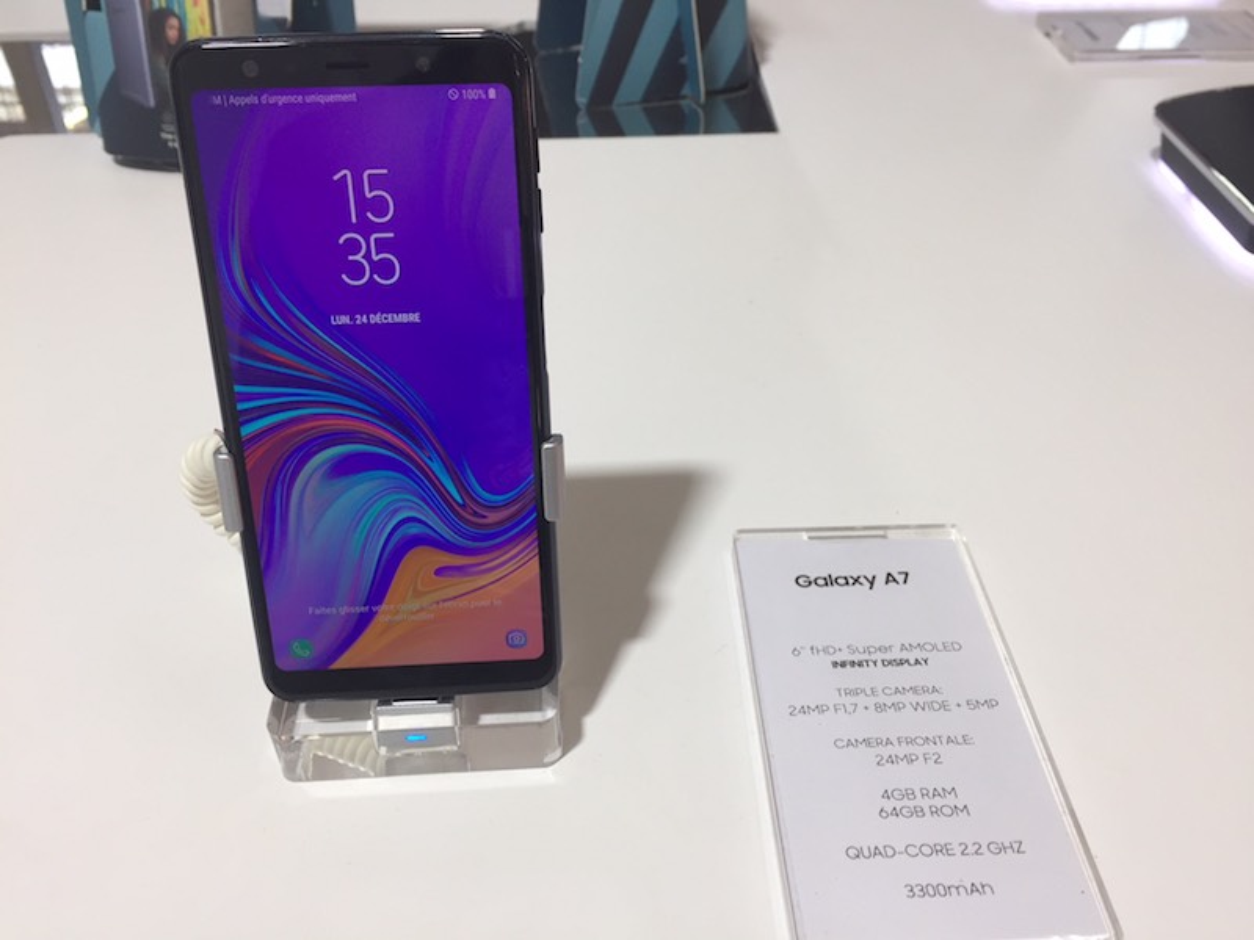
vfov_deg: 48.2
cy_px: 470
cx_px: 627
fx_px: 1051
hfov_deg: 61.7
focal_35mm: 29
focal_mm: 4.15
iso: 50
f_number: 2.2
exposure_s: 1/100
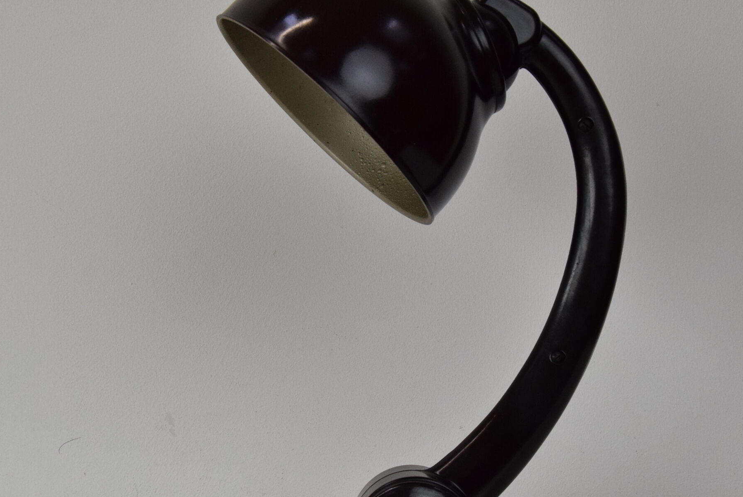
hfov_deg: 33.4
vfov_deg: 22.6
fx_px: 1239
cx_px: 368
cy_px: 307
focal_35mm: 60
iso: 1600
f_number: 8
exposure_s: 1/250
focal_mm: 24
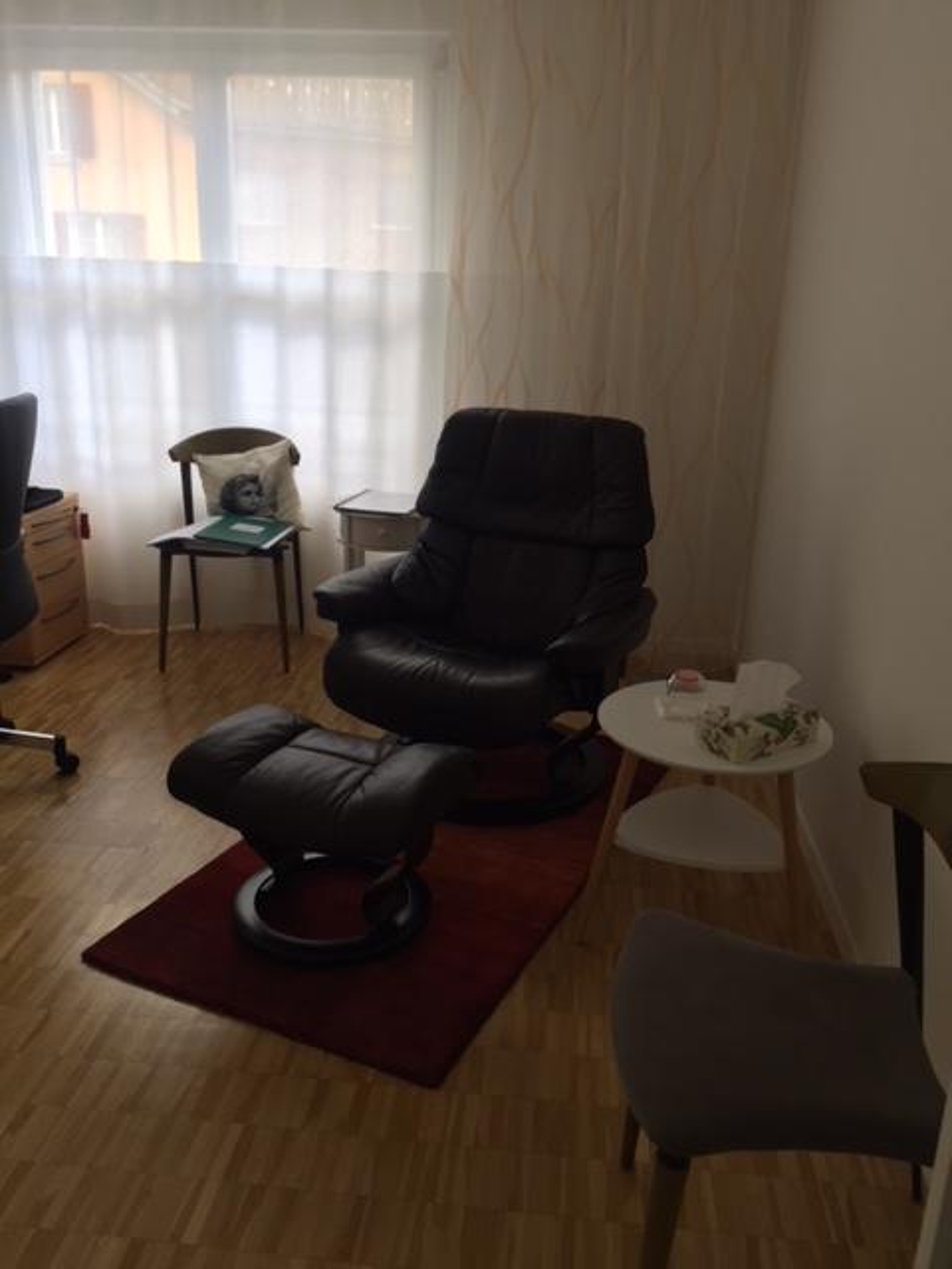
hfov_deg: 48.2
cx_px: 476
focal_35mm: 29
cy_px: 634
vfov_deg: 61.7
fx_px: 1063
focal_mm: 4.15
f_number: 2.2
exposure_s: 1/50
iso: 32
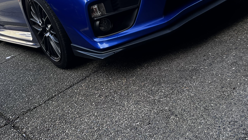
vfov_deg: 20.1
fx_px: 381
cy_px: 2
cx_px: 102
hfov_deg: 35.9
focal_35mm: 58
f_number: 1.5
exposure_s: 1/347
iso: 50
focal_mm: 5.7
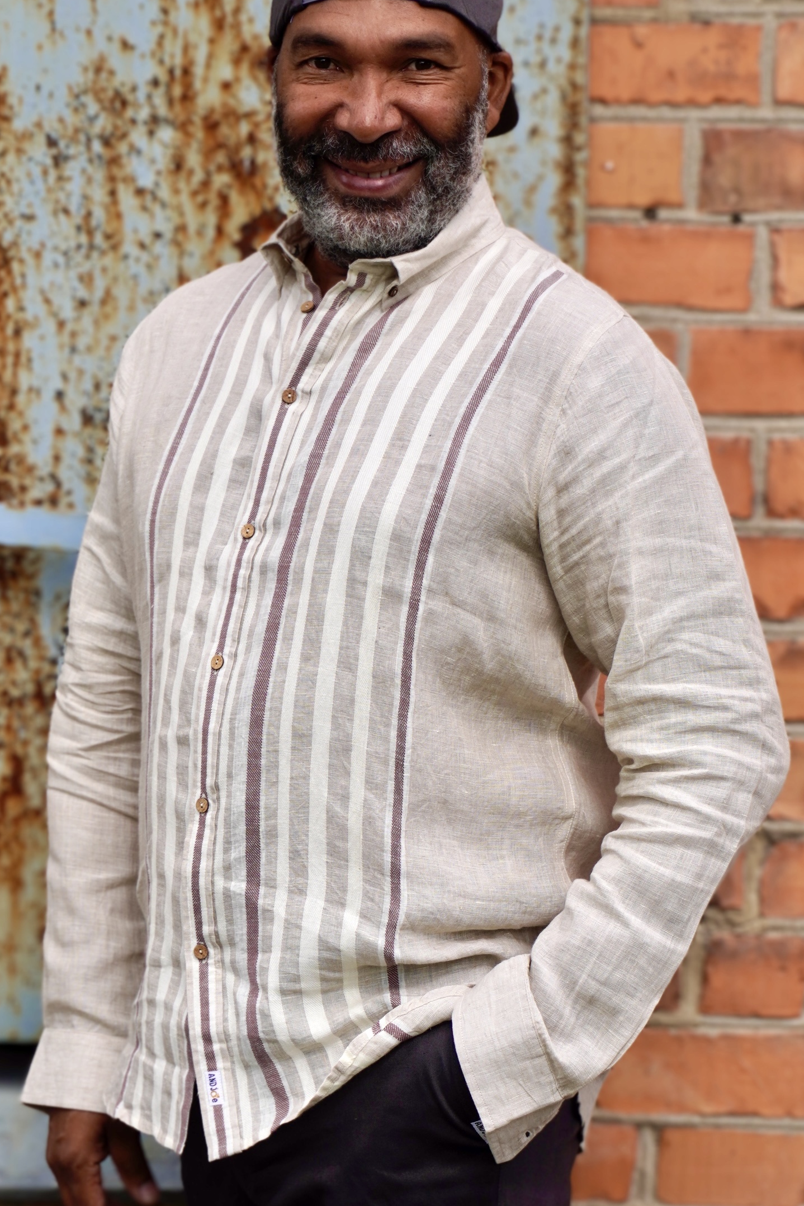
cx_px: 397
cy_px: 600
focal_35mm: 89
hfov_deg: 15.4
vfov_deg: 22.9
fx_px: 2981
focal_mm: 50
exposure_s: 1/400
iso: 100
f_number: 5.6
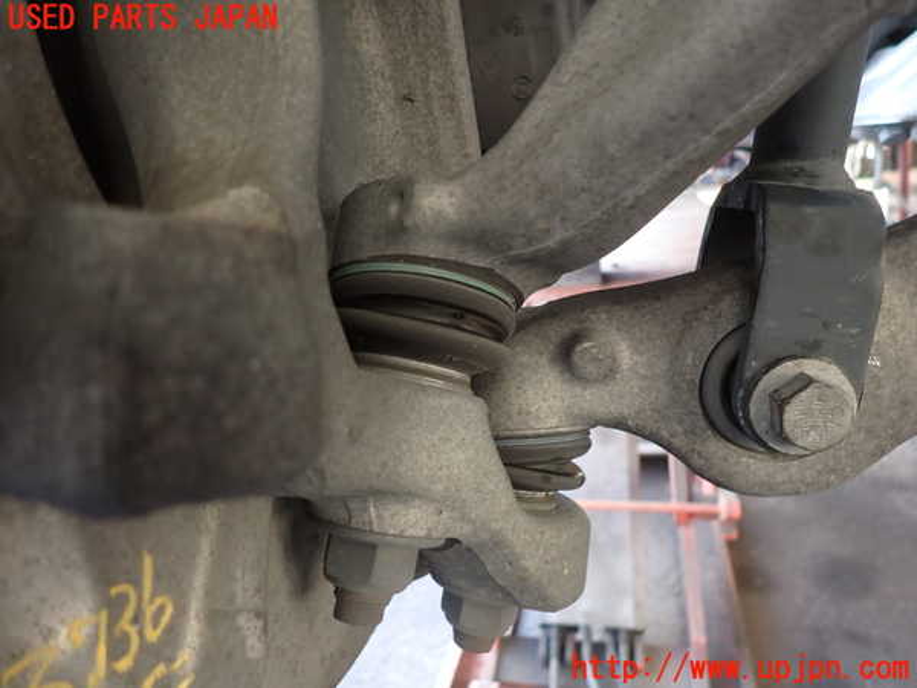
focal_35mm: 25
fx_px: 662
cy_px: 344
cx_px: 458
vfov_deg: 54.9
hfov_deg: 69.4
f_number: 2
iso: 200
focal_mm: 4.5
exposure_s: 1/50
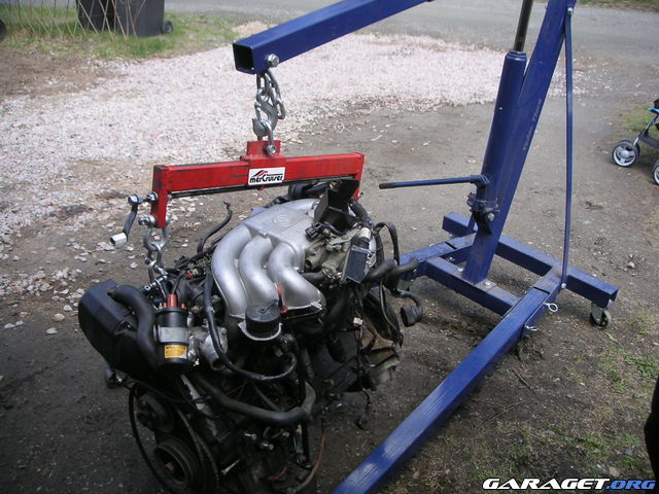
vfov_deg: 38.7
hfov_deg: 50.1
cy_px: 247
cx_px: 330
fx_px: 704
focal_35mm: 37
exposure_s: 1/180
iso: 50
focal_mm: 5.7
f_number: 2.8
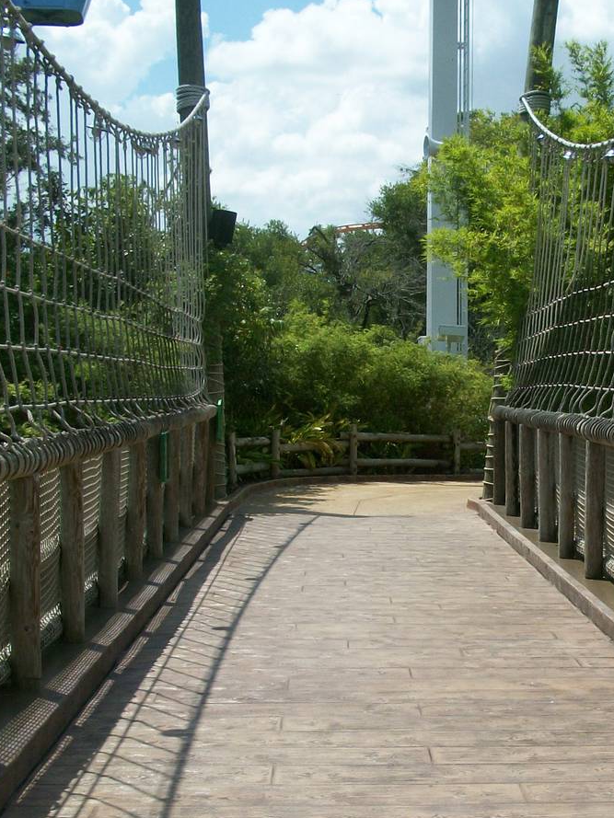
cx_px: 468
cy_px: 513
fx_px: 1490
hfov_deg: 23.0
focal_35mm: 63
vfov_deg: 30.6
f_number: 5.6
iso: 80
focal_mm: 6.3
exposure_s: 1/500
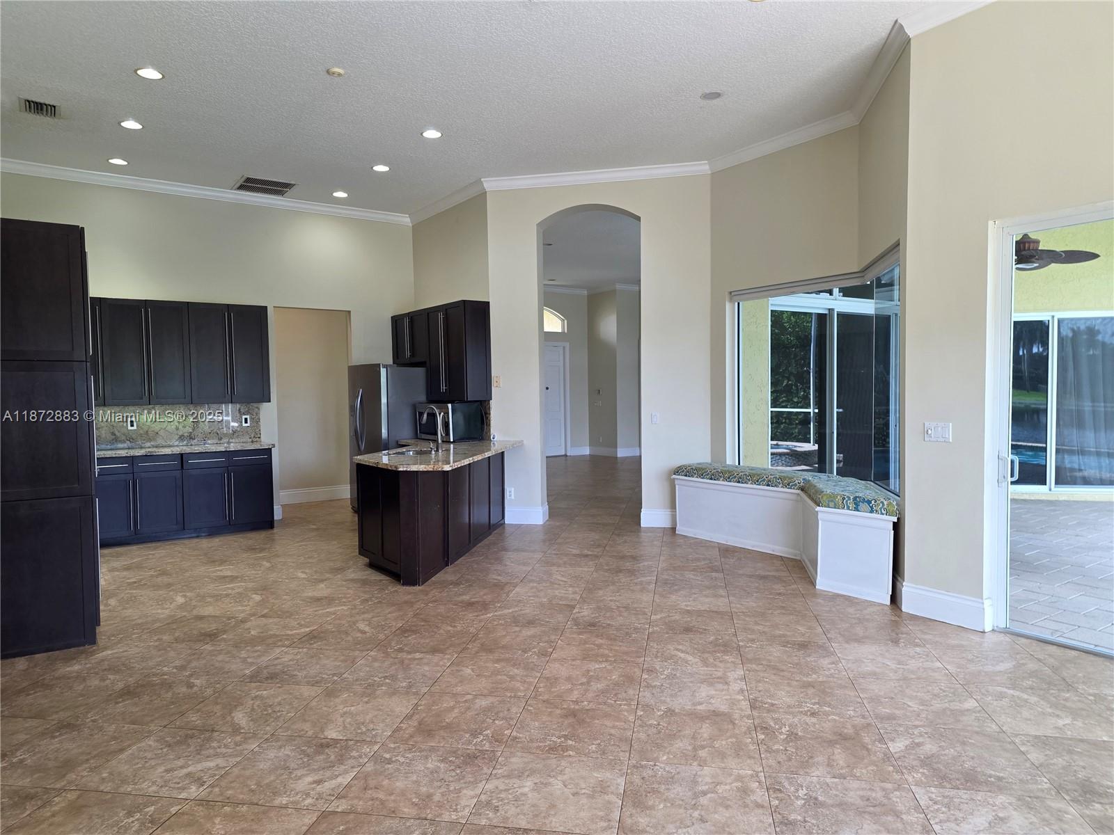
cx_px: 557
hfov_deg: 73.9
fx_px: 740
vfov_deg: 58.9
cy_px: 418
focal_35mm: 23
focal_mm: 6.25
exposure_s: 1/120
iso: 125
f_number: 1.7
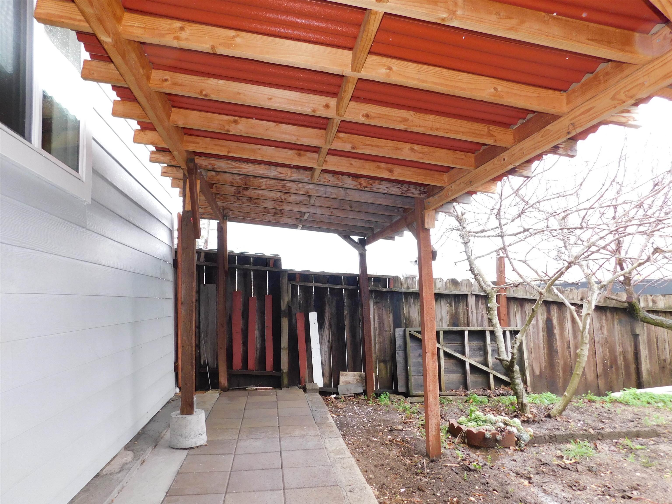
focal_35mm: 23
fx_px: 446
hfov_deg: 73.9
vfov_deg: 58.9
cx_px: 336
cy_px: 252
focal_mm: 4
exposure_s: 1/30
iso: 180
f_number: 3
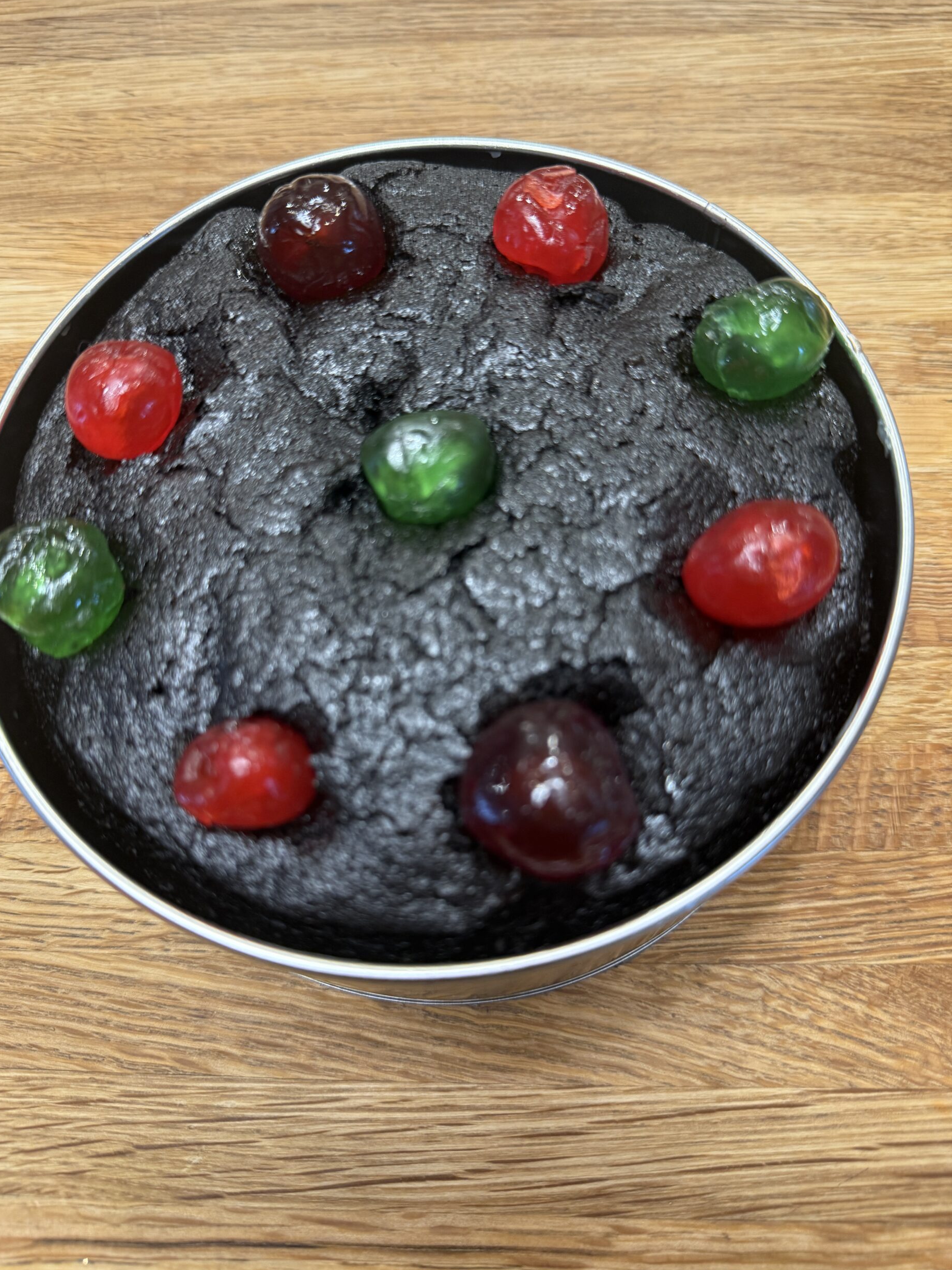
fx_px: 917
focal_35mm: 25
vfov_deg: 69.4
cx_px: 459
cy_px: 614
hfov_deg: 54.9
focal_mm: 6.76
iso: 200
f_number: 1.78
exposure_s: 1/60
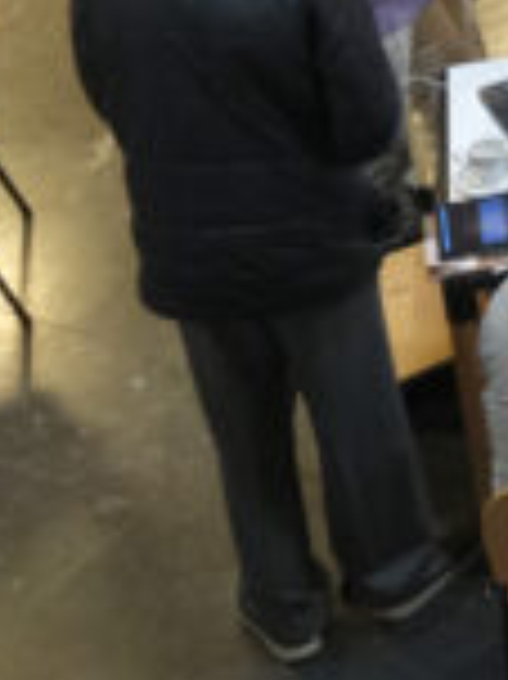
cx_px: 1416
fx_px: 2587
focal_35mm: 132
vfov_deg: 14.5
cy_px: -113
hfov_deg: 9.4
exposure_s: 1/160
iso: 4000
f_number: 4
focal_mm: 18
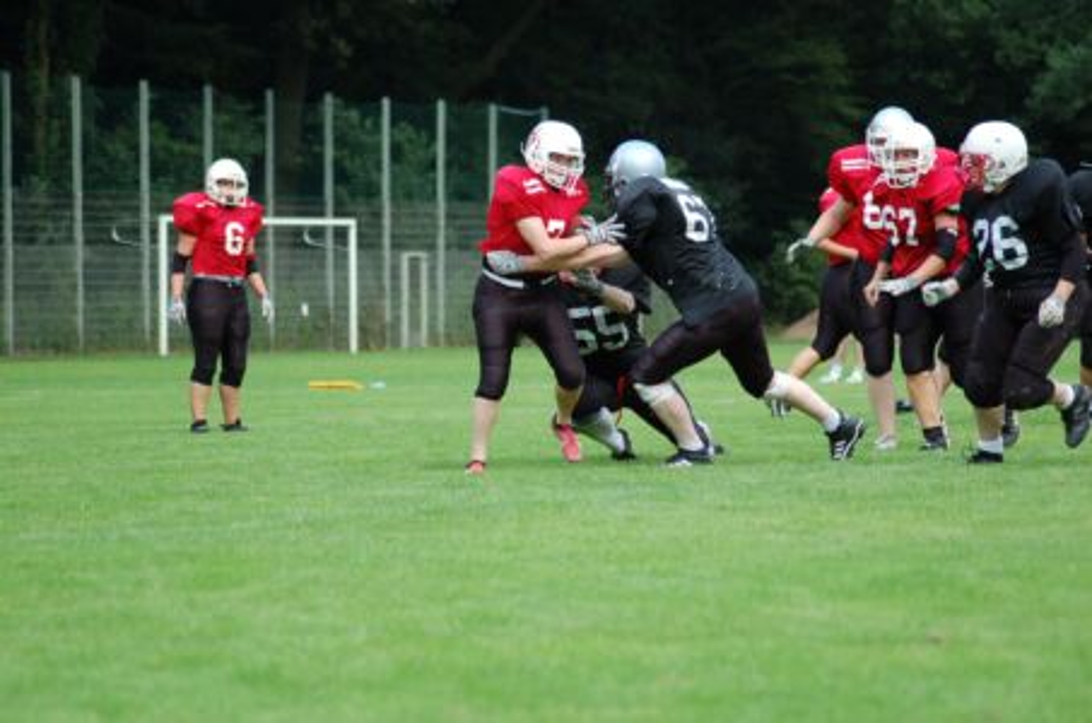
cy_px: 362
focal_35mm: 202
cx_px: 546
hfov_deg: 10.2
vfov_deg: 6.8
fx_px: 6130
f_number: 4.5
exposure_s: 1/640
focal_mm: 135
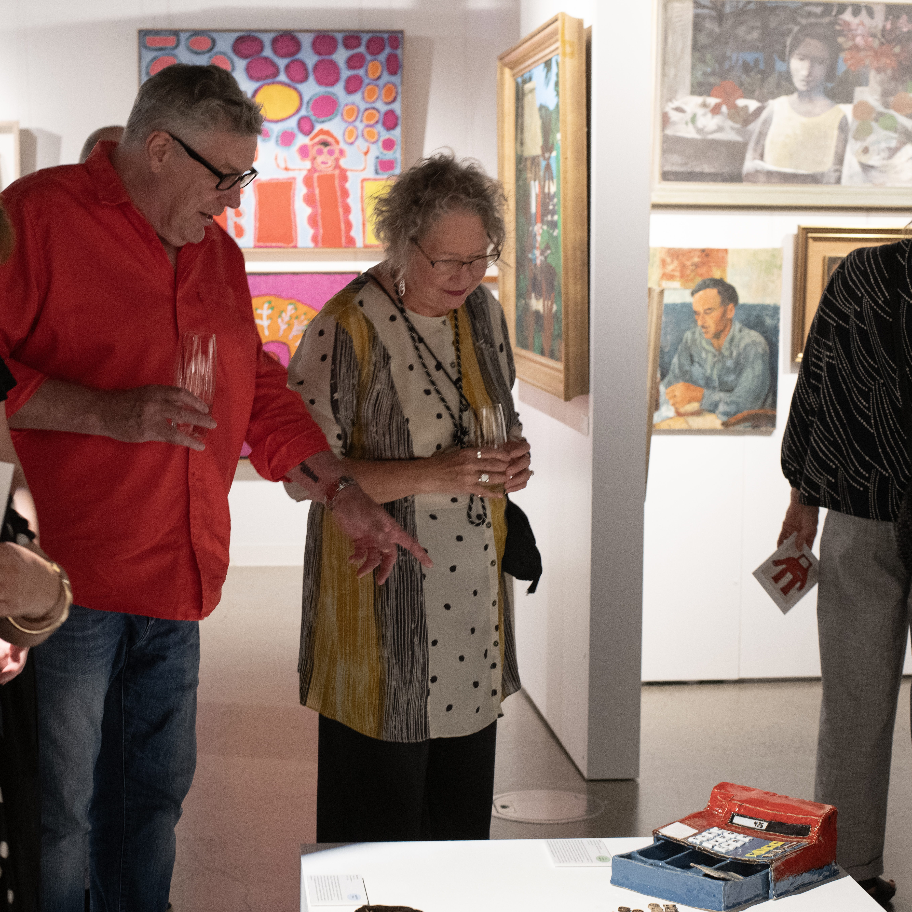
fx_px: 1908
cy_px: 456
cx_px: 311
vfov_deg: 26.9
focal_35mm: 64
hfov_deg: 26.7
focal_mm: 50
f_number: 5.6
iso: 1600
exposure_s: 1/60
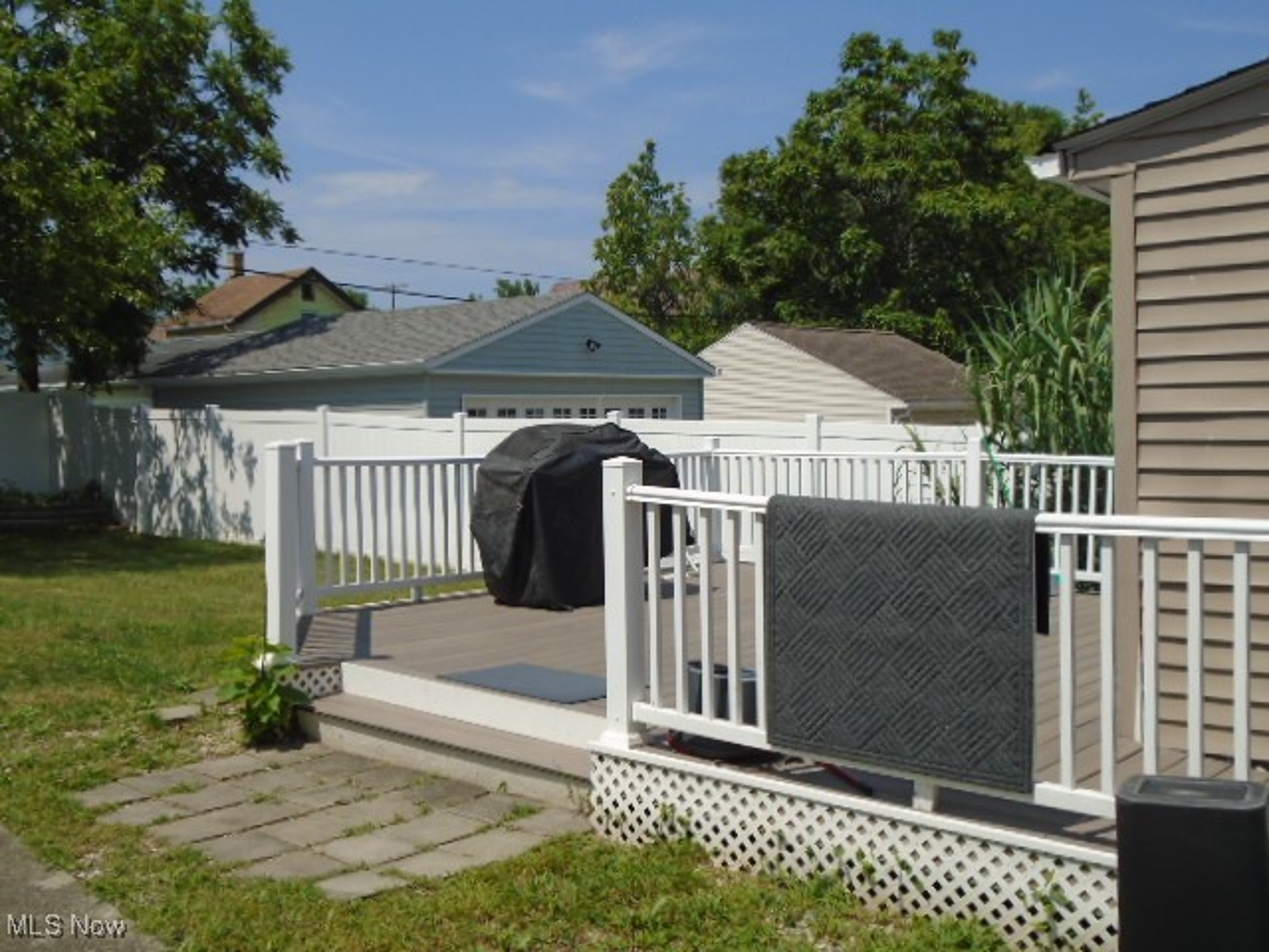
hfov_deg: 51.4
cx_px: 634
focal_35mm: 36
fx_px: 1320
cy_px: 476
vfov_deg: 39.7
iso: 100
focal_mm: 6.4
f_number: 9.5
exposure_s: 1/200
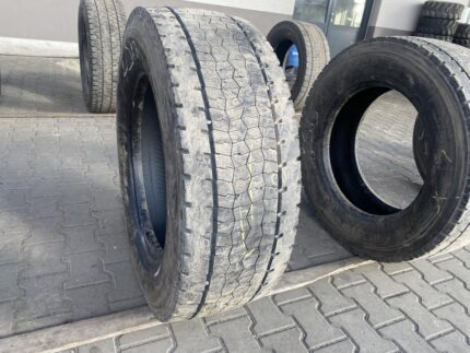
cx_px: 235
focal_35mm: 26
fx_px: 353
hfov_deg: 67.3
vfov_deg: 53.1
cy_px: 176
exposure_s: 1/191
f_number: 1.8
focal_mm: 4.25
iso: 32
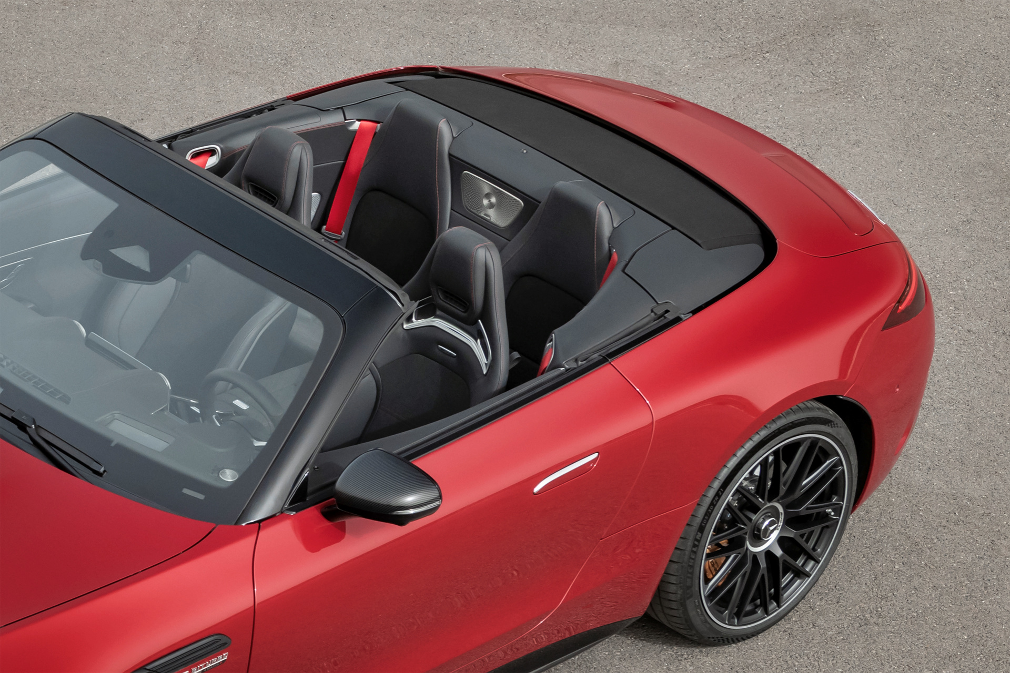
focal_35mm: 48
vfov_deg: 28.1
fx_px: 1347
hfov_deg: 41.1
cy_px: 336
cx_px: 505
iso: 200
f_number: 8
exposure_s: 1/200
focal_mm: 48
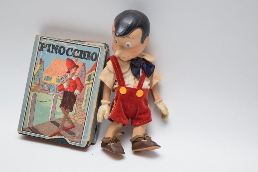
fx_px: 591
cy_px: 86
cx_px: 129
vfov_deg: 16.6
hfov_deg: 24.6
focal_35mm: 82
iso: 800
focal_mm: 55
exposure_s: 1/100
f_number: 5.6
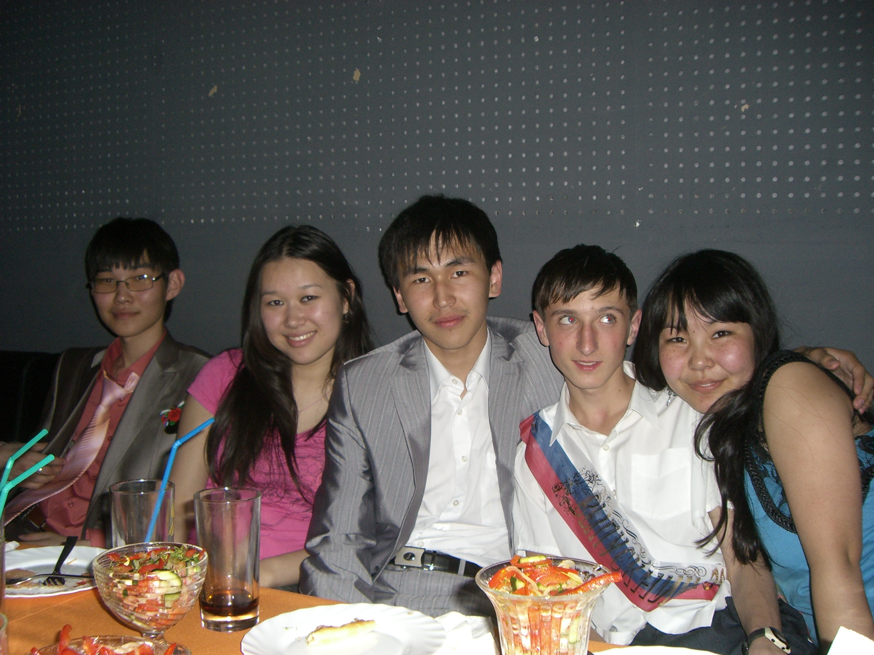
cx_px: 437
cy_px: 328
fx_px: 959
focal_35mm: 38
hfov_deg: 49.0
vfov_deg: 37.7
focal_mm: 6.2
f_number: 2.7
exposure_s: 1/60
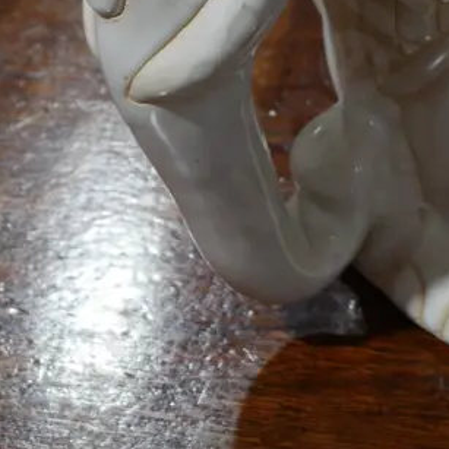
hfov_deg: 14.3
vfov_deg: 14.1
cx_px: 527
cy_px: -170
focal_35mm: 118
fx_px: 1732
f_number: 5
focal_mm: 20
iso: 320
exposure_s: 1/60
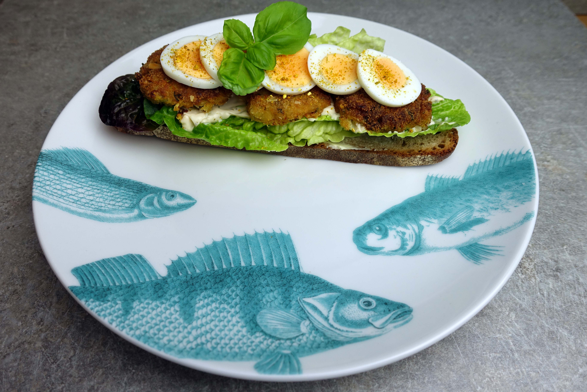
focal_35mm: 24
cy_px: 196
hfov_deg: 73.7
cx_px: 294
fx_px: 391
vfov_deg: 53.1
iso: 125
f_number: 3.5
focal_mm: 8.8
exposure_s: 1/80
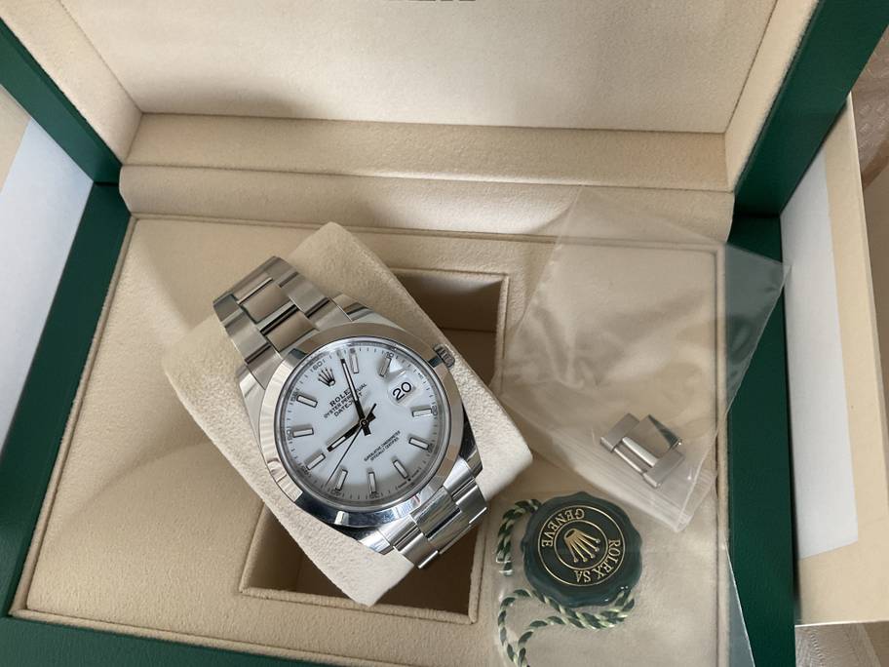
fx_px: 745
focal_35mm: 29
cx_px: 444
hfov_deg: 61.7
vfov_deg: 48.2
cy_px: 334
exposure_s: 1/60
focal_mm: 3
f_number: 1.8
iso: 100
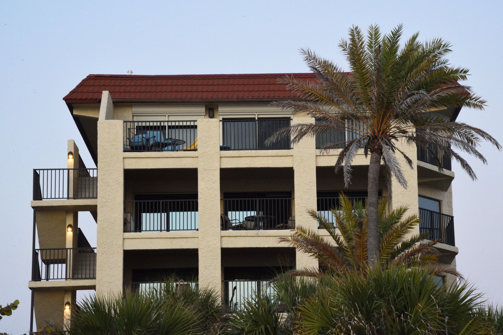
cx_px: 252
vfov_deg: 11.4
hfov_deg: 17.1
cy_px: 168
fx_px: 1677
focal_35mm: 120
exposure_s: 1/25
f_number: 20
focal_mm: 120
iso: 5000
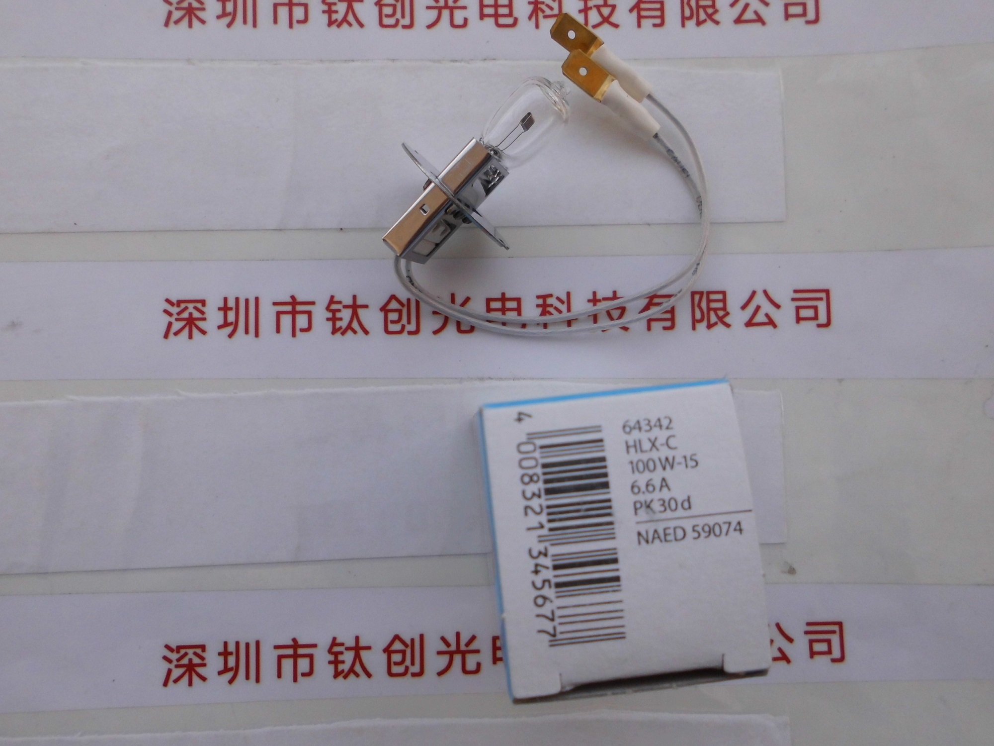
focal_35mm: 26
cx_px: 497
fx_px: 747
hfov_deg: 67.3
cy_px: 373
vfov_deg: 53.1
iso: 100
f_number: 3.2
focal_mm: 4.6
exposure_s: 1/250
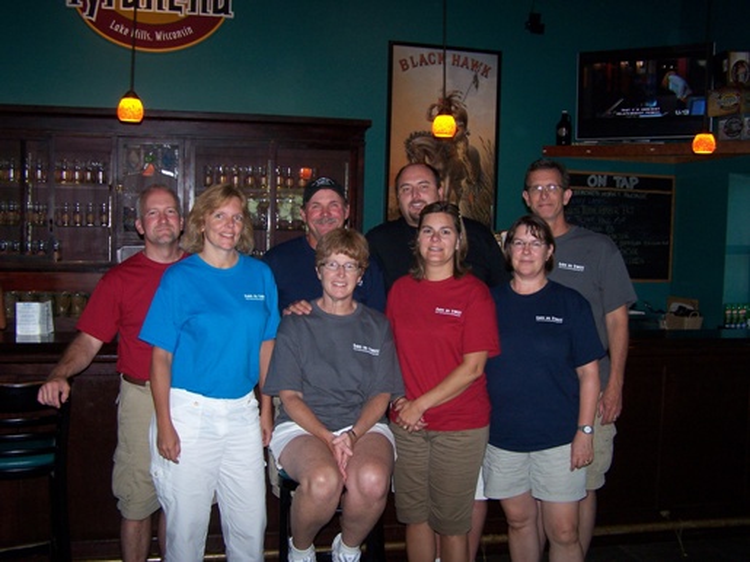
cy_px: 281
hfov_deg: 49.0
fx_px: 823
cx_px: 375
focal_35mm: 38
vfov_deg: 37.7
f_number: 2.8
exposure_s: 1/60
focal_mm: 6.3
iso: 140
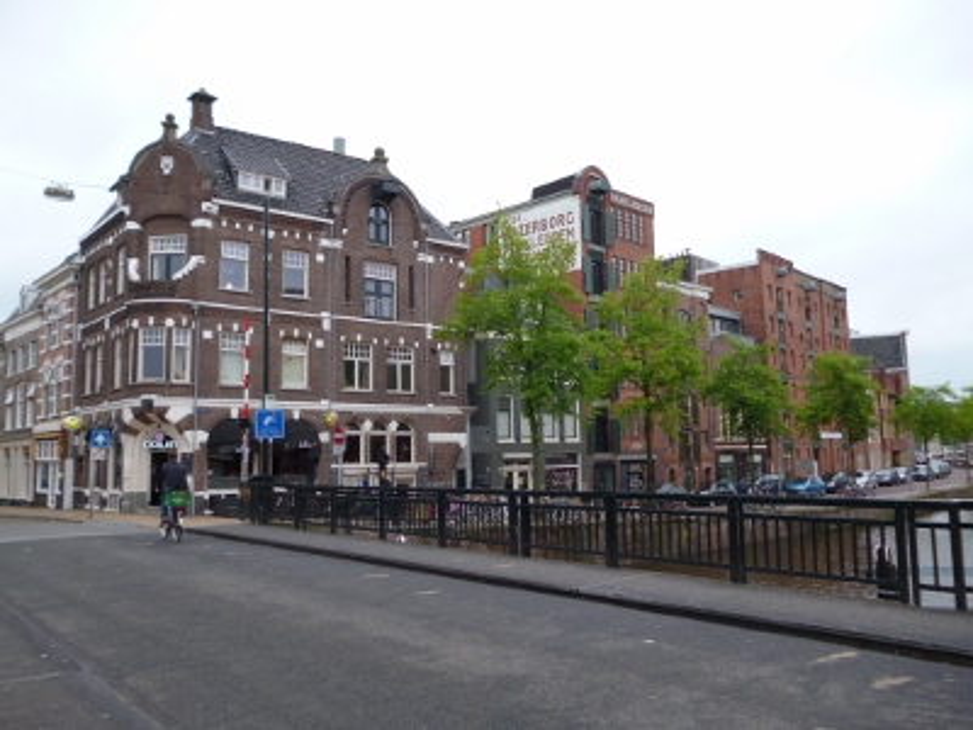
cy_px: 365
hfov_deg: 63.4
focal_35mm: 28
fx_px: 787
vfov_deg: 49.7
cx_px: 486
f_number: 3.1
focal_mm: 5
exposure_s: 1/50
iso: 100
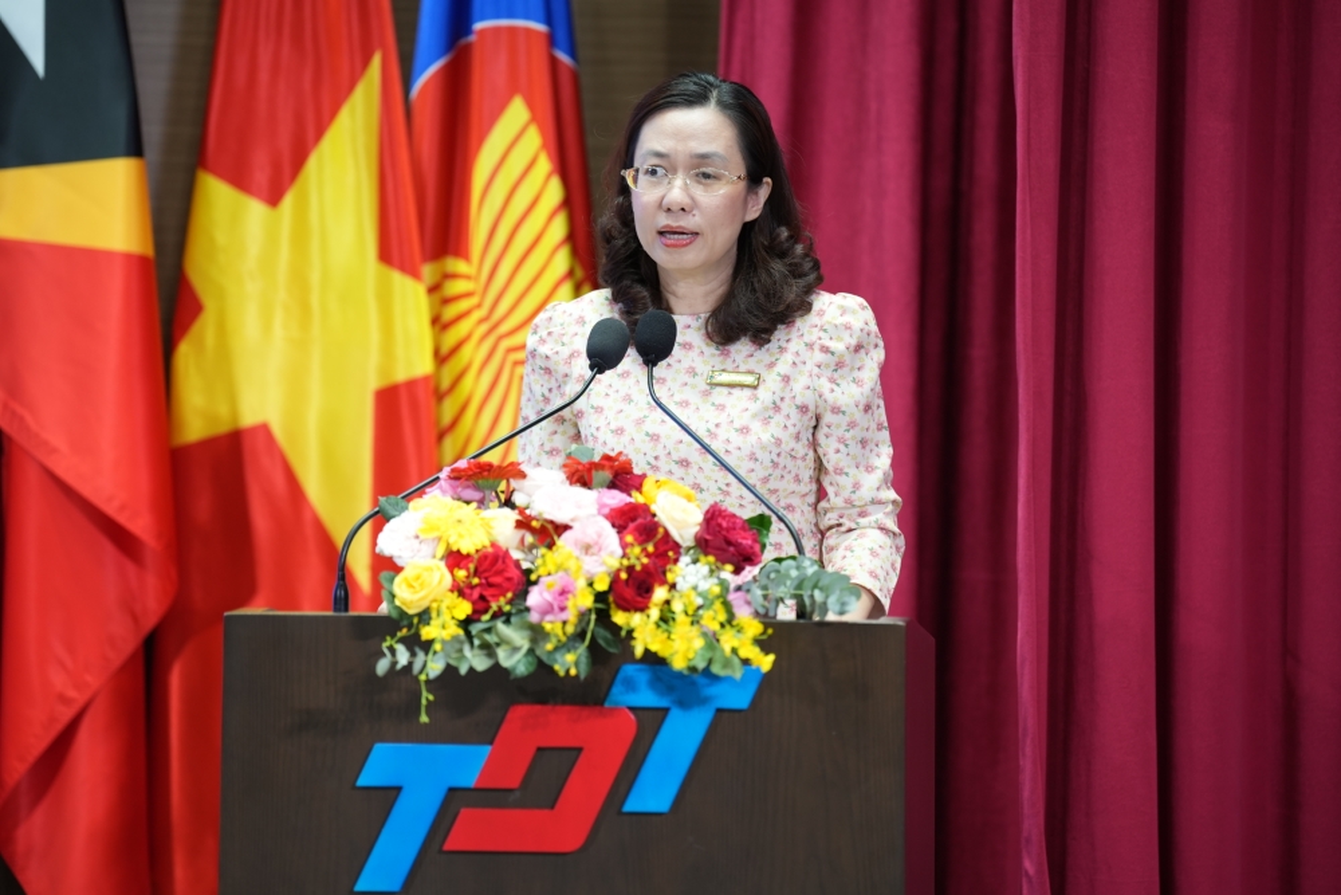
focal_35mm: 143
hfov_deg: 14.3
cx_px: 670
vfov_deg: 9.6
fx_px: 5327
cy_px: 448
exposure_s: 1/100
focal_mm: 143
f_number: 2.8
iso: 800
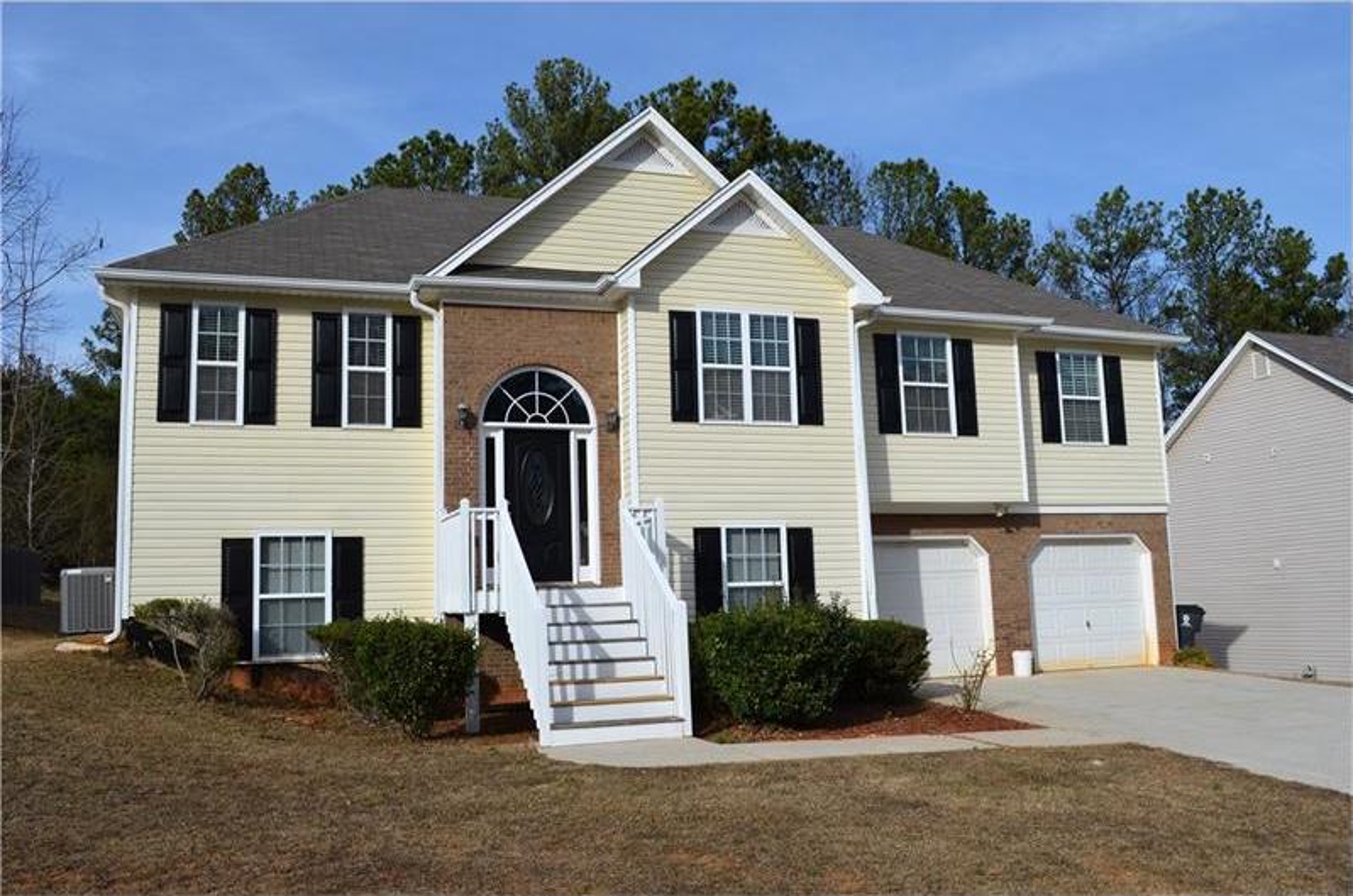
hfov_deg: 62.0
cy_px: 448
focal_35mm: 30
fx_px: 1125
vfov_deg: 43.4
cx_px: 676
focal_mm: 20
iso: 100
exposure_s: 1/400
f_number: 9
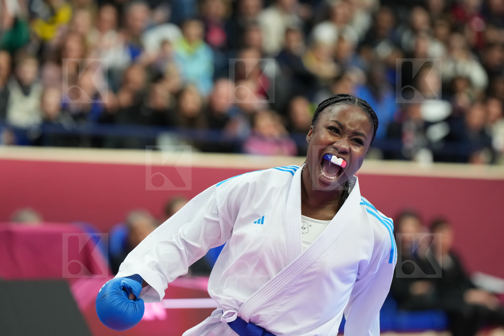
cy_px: 168
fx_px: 3331
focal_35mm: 238
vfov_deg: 5.8
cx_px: 252
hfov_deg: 8.7
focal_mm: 159
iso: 2500
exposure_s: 1/1000
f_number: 2.8
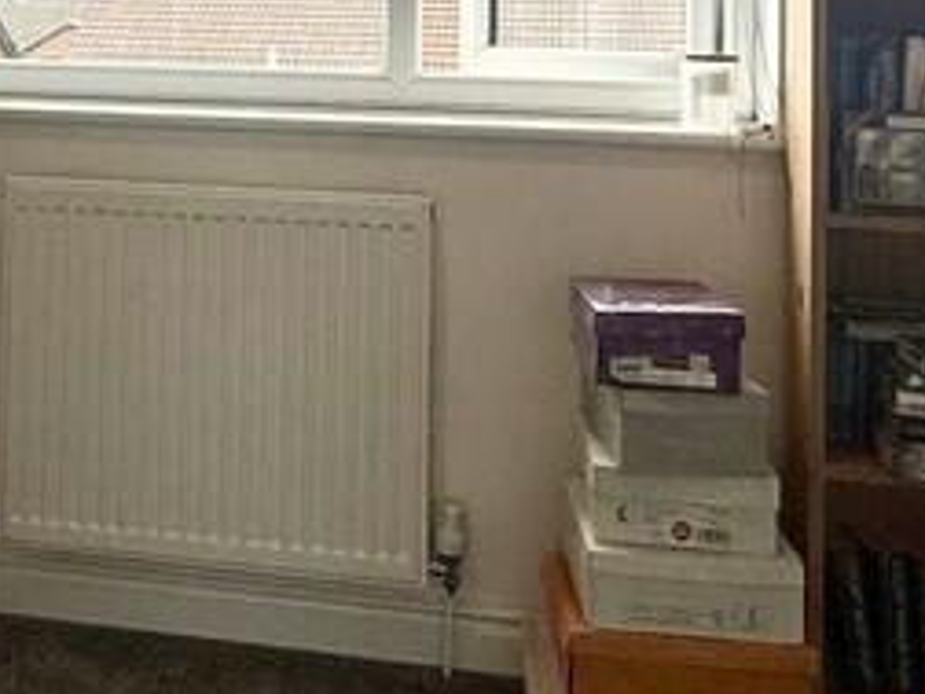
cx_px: 187
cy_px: -37
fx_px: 1523
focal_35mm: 57
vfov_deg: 24.2
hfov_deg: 32.9
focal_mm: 2.22
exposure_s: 1/559
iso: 64
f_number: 2.2
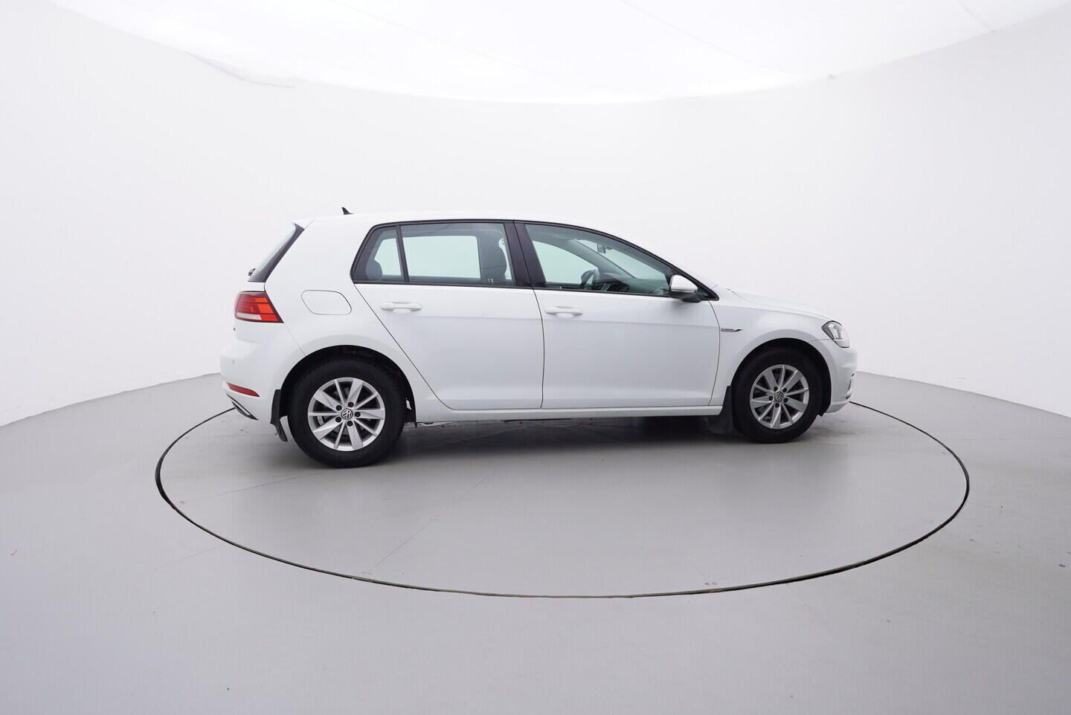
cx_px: 536
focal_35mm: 22
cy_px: 358
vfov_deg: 56.2
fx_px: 670
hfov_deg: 77.3
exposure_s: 1/80
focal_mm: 15
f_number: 5
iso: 200
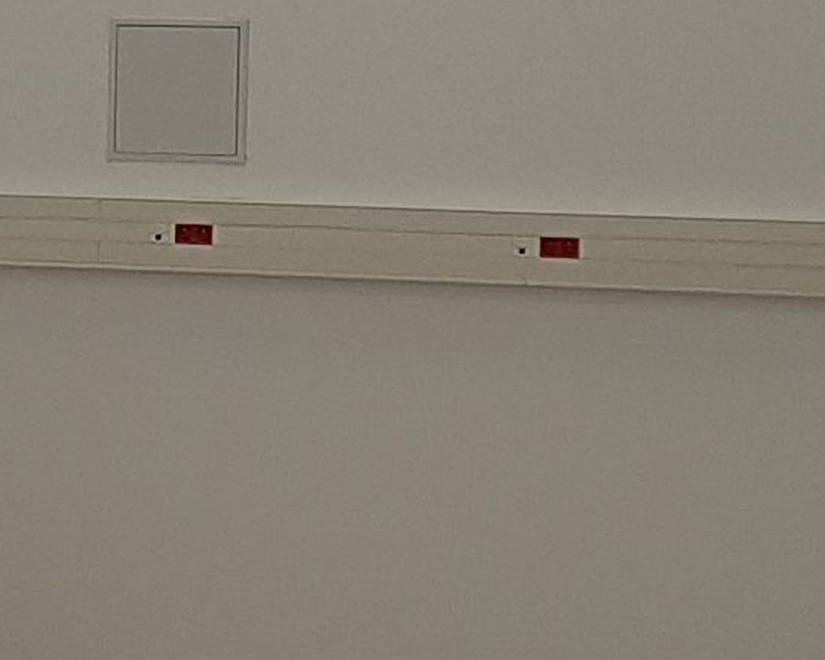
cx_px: 276
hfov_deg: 10.5
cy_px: 56
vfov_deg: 8.4
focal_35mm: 184
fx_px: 4493
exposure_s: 1/173
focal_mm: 4.2
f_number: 1.7
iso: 50
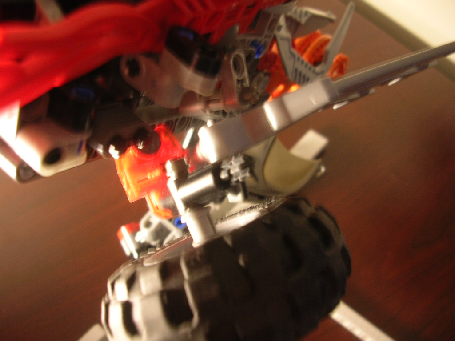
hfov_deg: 52.6
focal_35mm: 35
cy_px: 170
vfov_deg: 40.7
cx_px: 228
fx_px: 460
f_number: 2.8
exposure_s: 1/8.5
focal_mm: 5.8
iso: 50
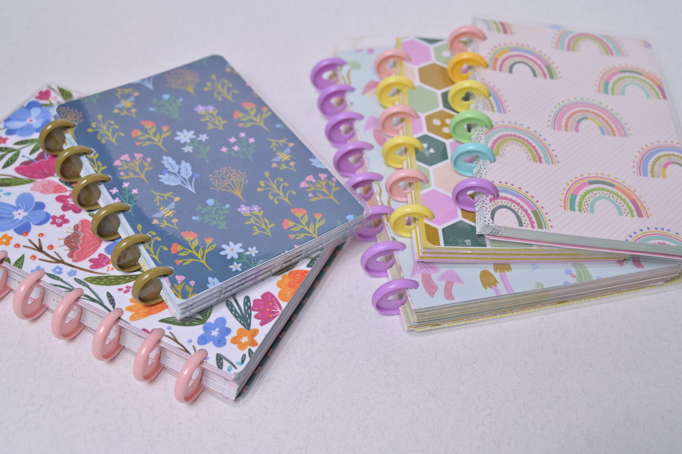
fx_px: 757
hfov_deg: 48.5
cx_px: 341
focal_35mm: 40
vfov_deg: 33.4
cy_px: 227
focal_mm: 40
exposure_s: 1/80
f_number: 4.5
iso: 125
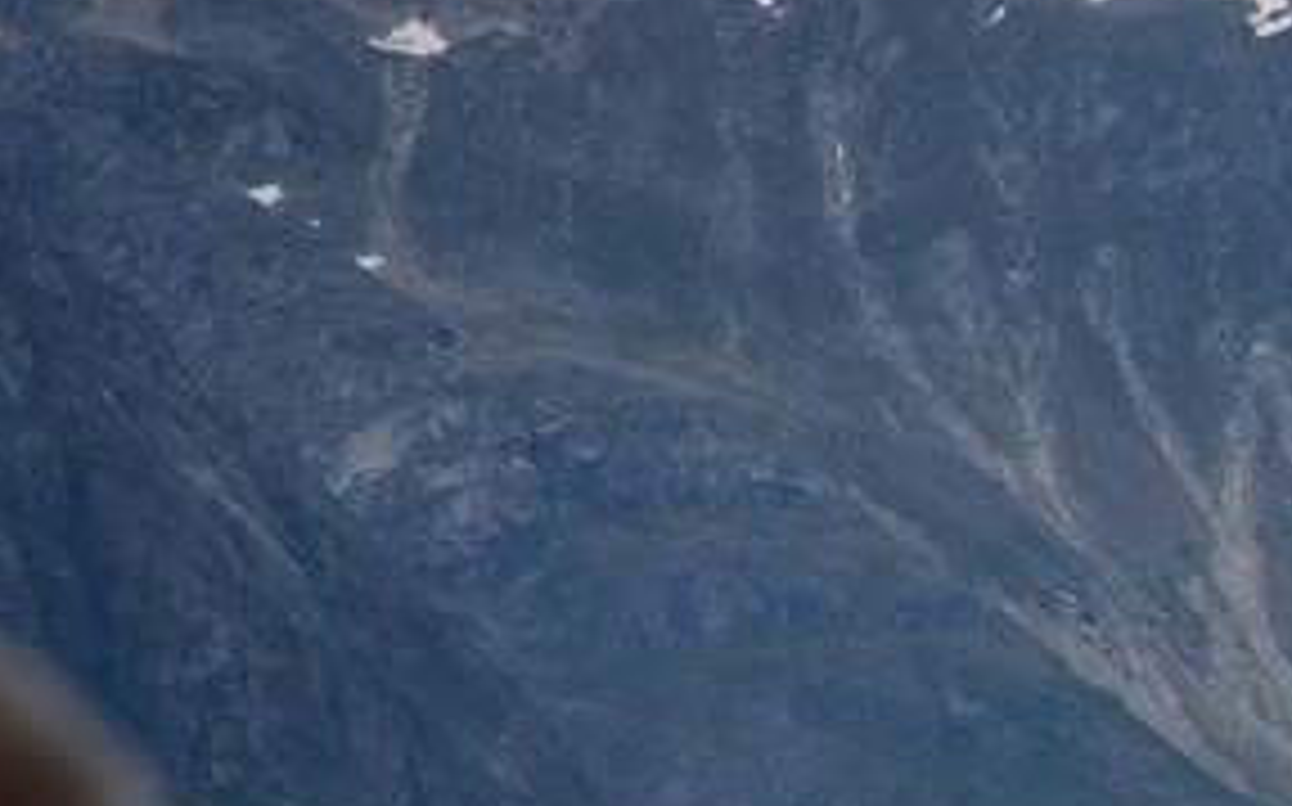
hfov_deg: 3.8
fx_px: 19214
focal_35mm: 546
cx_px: 2769
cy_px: 842
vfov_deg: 2.4
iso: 100
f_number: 9
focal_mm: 120
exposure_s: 1/250
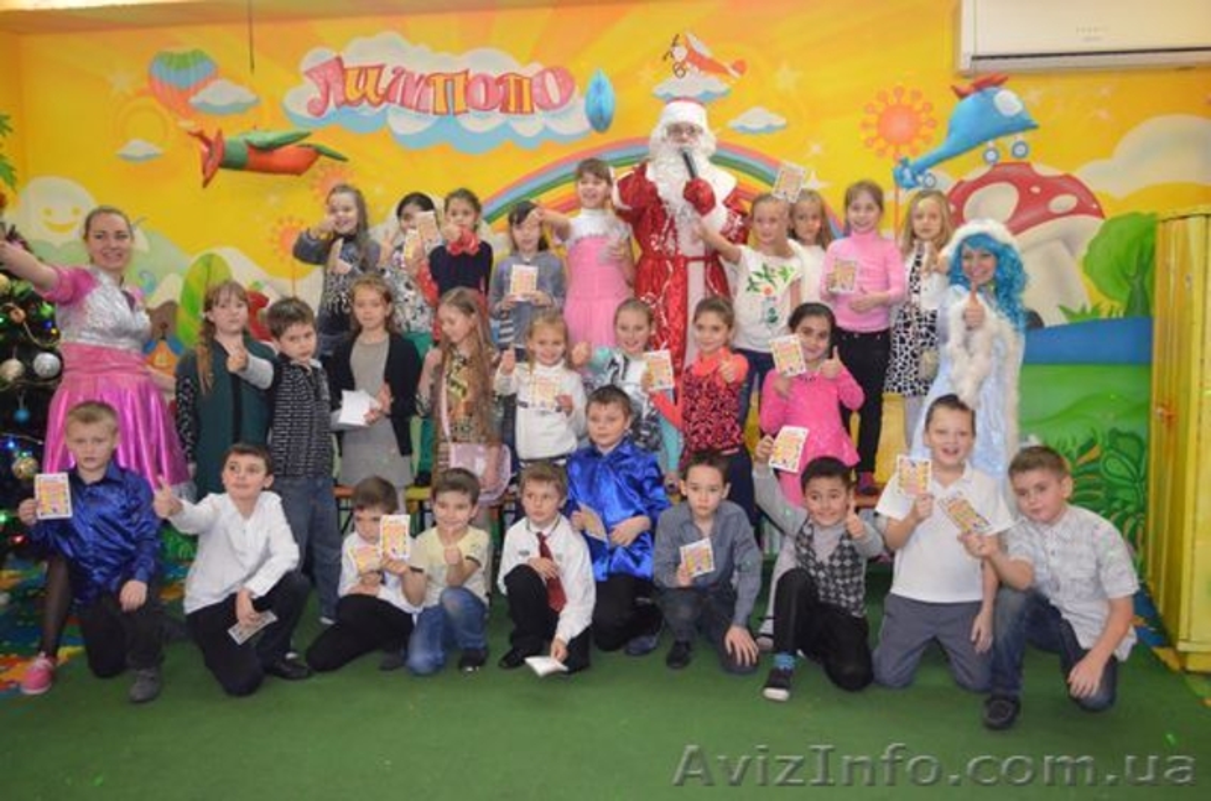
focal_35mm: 33
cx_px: 606
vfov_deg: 39.8
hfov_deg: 57.3
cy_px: 400
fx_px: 1107
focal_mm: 22
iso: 3200
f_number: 3.8
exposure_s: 1/60
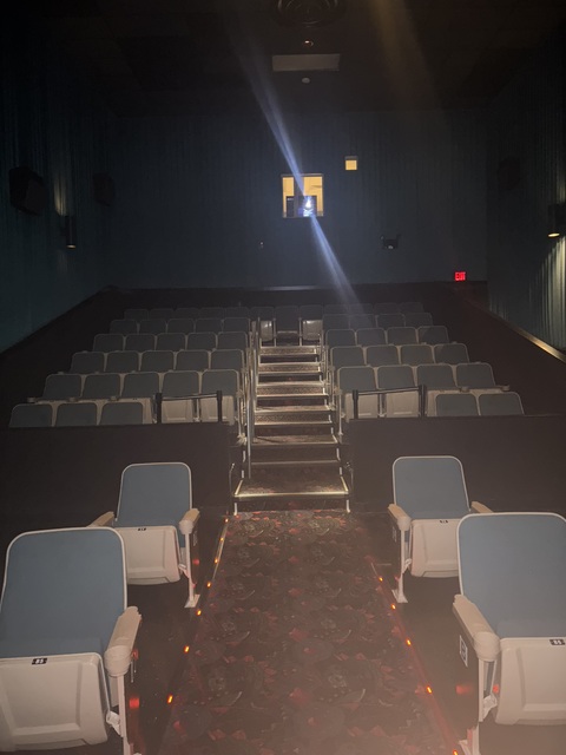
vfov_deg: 67.3
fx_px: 567
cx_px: 283
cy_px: 378
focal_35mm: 26
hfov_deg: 53.1
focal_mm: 5.96
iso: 1000
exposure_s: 1/4
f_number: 1.6
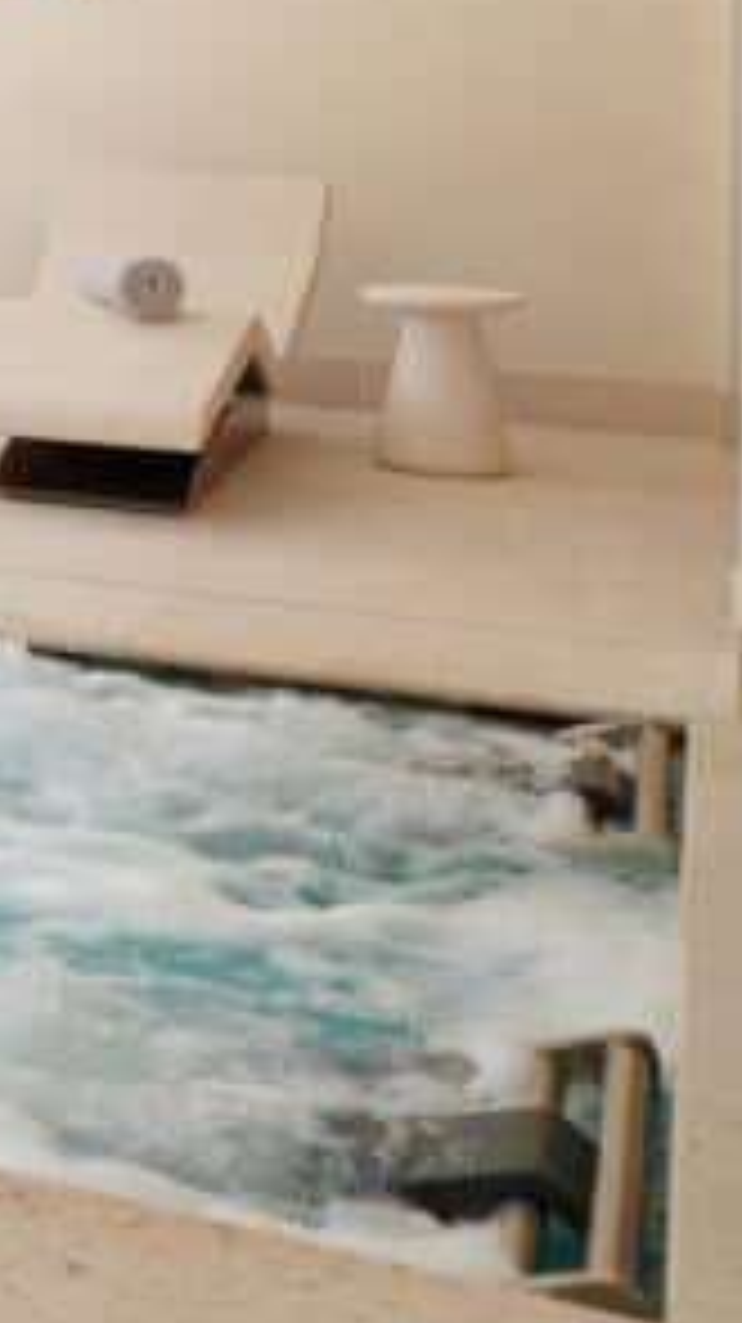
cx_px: -1551
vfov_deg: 27.6
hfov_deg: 10.6
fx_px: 2558
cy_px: 65
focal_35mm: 73
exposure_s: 1/40
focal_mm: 20
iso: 100
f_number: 11
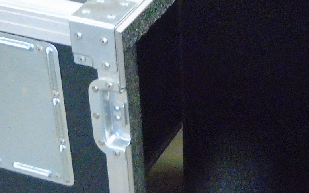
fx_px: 783
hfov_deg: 22.0
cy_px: 82
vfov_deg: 14.1
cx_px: 251
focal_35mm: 93
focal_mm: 4.6
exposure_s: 1/20
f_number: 3.2
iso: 800
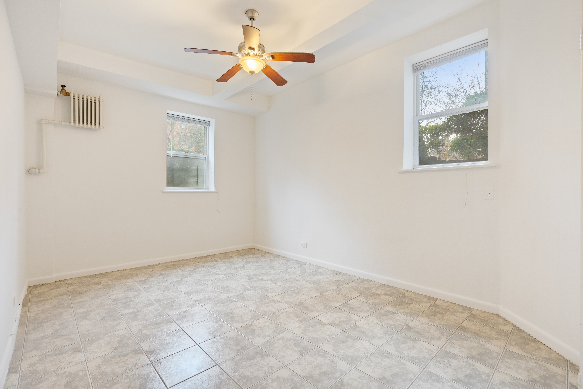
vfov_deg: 73.7
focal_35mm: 16
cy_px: 194
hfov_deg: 96.7
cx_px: 292
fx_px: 259
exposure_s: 1/1.25
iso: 160
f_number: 8
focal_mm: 16
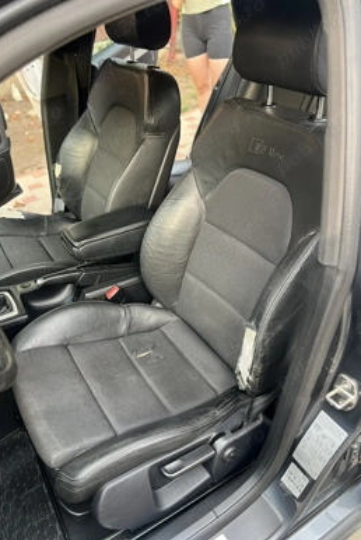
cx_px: 161
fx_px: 420
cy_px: 269
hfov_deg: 46.4
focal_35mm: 28
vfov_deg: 65.4
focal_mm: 5.7
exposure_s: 1/82
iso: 125
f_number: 1.5
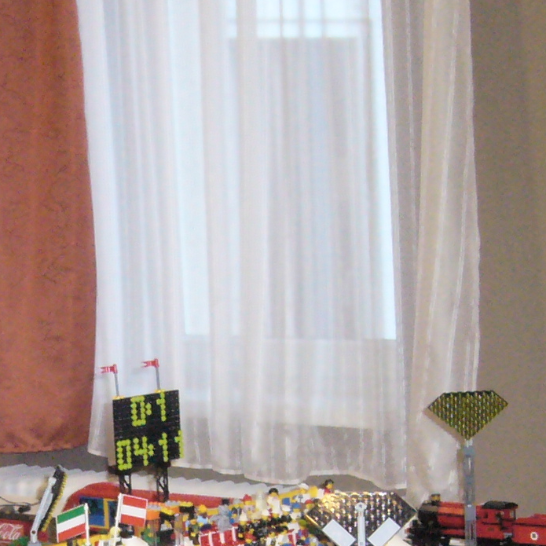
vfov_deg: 15.0
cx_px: 65
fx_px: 2034
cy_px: 561
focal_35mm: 114
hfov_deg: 15.1
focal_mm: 5.8
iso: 400
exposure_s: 1/30
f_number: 2.8
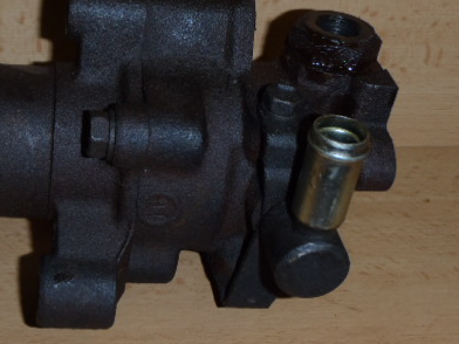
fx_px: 822
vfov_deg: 23.6
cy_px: 142
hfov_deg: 30.7
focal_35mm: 62
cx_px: 114
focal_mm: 6.83
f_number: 4.6
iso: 100
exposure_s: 1/40
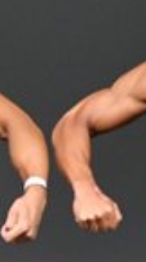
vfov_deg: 1.2
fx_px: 12212
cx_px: -428
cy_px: 269
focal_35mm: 1765
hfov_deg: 0.7
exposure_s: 1/400
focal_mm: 210
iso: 4000
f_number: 5.6
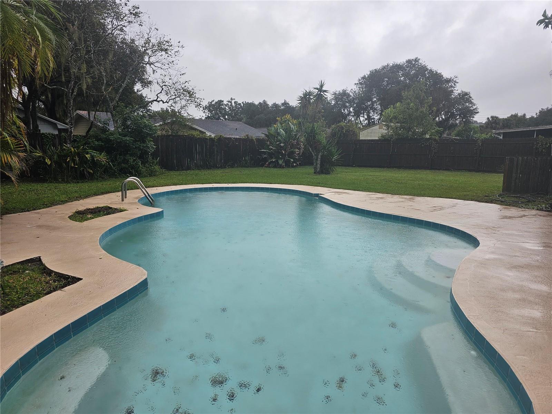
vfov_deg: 58.9
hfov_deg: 73.9
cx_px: 276
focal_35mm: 23
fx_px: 367
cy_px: 207
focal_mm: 6.3
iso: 10
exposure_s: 1/385
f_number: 1.7
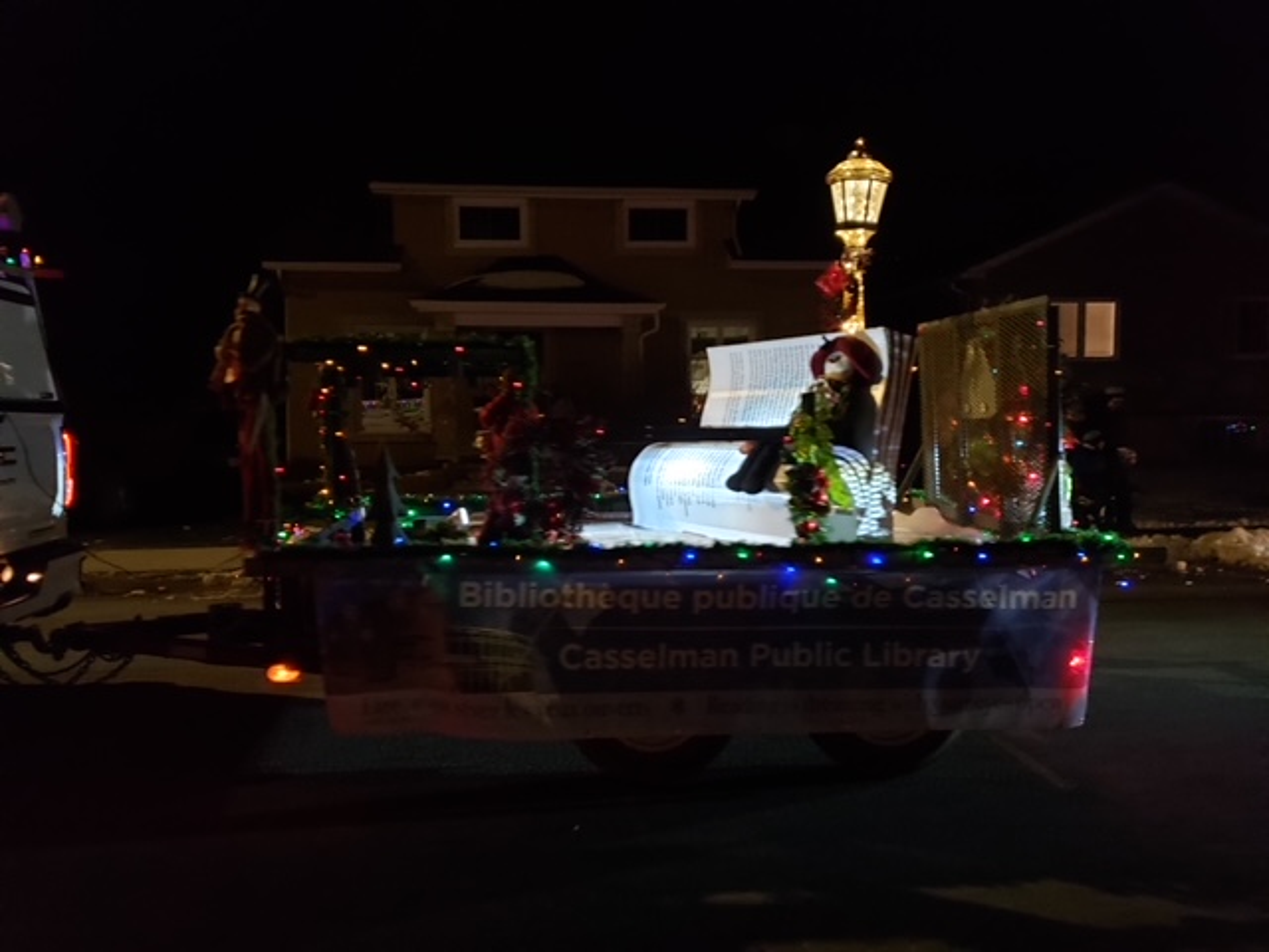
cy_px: 476
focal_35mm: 26
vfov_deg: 53.1
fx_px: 953
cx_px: 634
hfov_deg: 67.3
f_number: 1.5
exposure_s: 1/30
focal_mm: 4.3
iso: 640
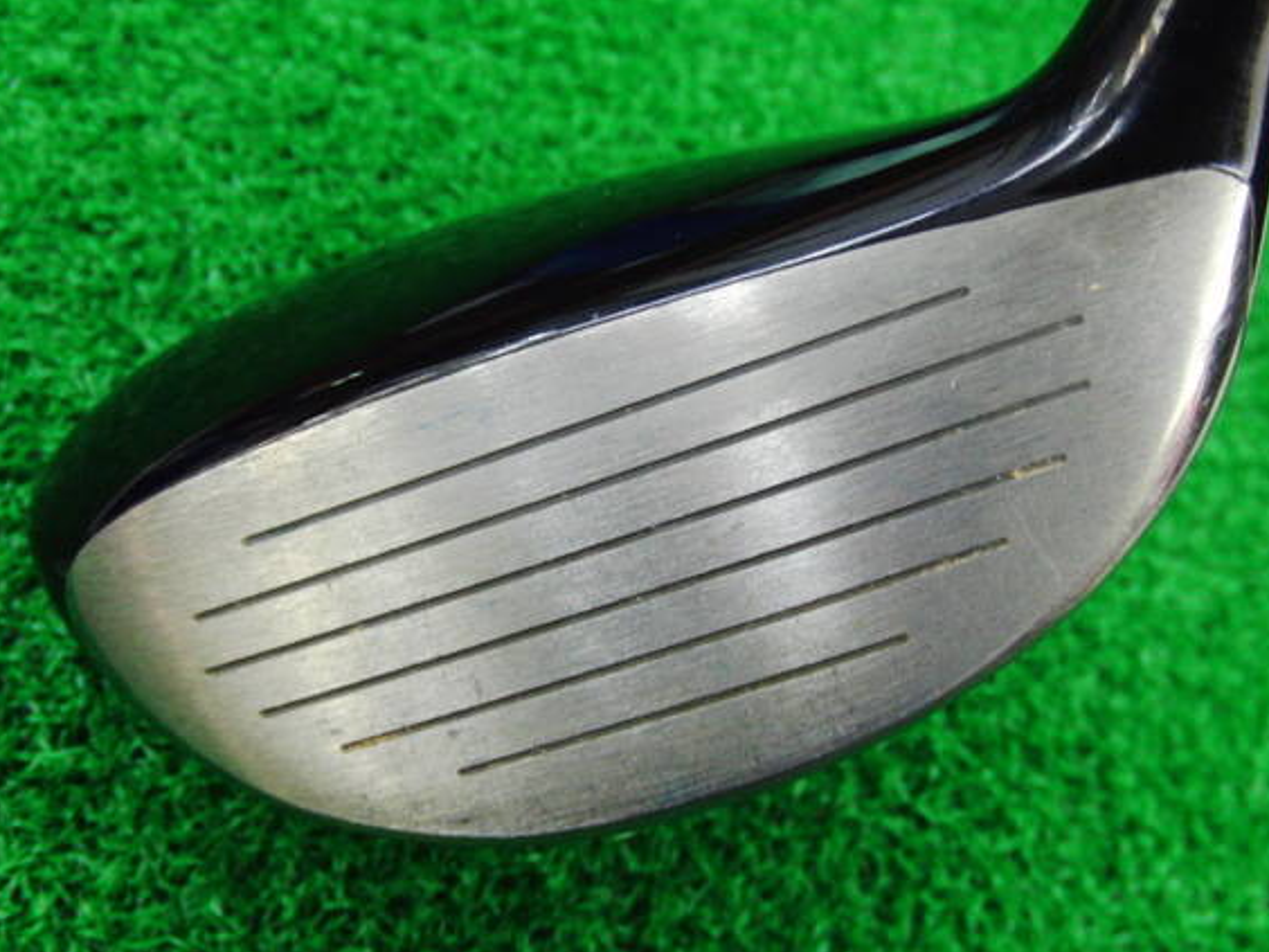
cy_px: 466
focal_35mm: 42
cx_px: 673
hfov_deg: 44.8
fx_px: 1540
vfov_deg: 34.3
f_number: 3.6
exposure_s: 1/25
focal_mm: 6.42
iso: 400
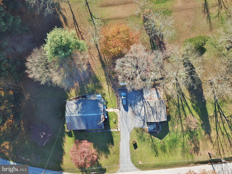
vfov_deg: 53.1
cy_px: 87
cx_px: 116
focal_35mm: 26
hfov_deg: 67.3
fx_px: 174
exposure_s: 1/322
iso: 100
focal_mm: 4.73
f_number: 2.2
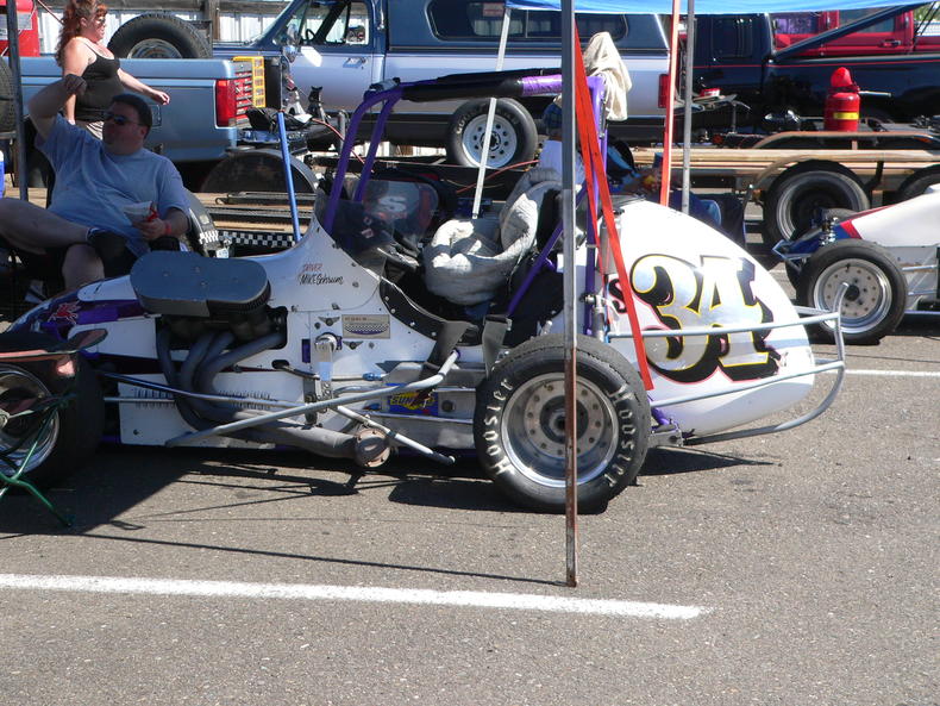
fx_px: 1657
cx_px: 470
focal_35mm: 61
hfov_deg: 31.7
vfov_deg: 24.0
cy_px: 353
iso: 100
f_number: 2.8
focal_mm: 10.2
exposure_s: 1/1000
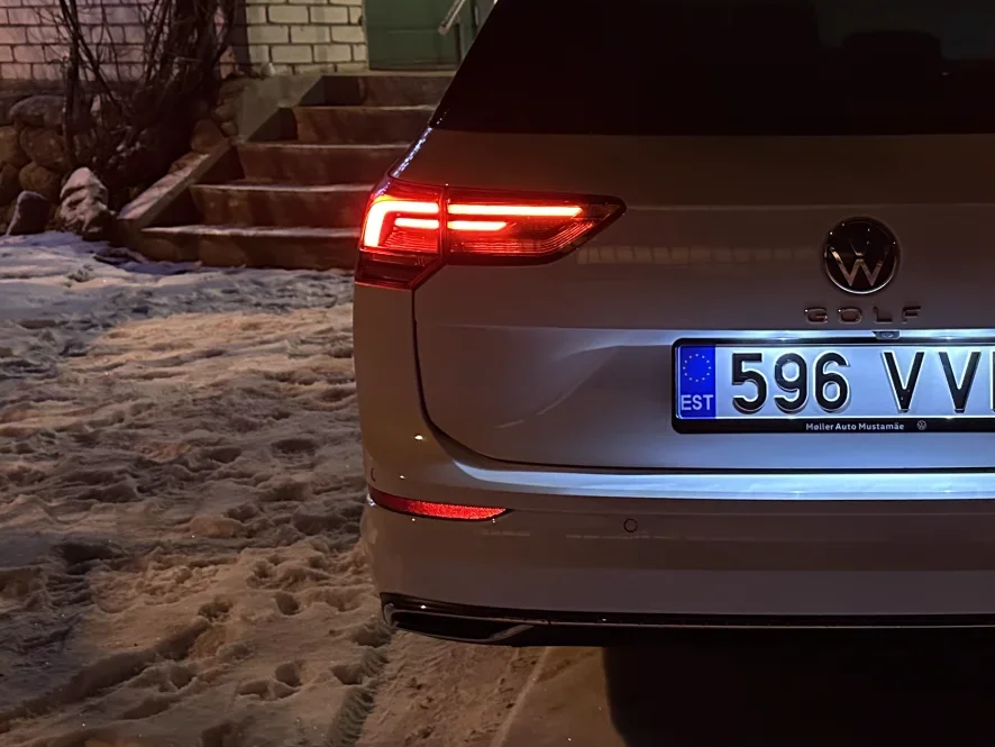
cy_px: 332
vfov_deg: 28.0
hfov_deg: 34.6
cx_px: 907
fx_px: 1495
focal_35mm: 52
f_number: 1.78
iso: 800
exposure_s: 1/25
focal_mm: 6.86
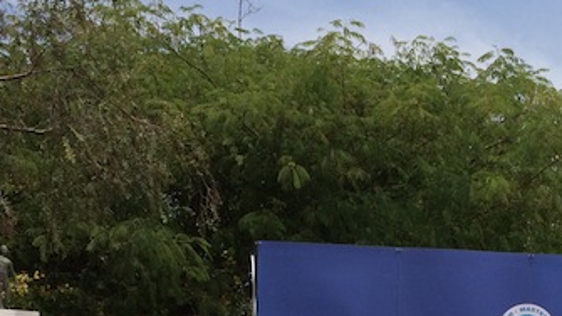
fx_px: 1266
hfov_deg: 24.7
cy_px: 485
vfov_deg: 13.3
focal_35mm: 85
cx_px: 440
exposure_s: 1/3425
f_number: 2.2
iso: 32
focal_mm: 4.15
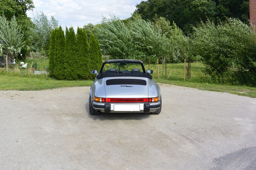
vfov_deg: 38.9
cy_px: 85
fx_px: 242
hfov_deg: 55.8
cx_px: 128
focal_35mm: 34
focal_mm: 12.7
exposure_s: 1/640
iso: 160
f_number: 4.5
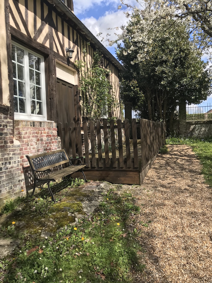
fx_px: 229
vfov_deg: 63.4
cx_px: 106
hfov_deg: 49.8
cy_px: 142
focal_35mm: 28
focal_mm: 3.99
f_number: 1.8
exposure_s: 1/1389
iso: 20
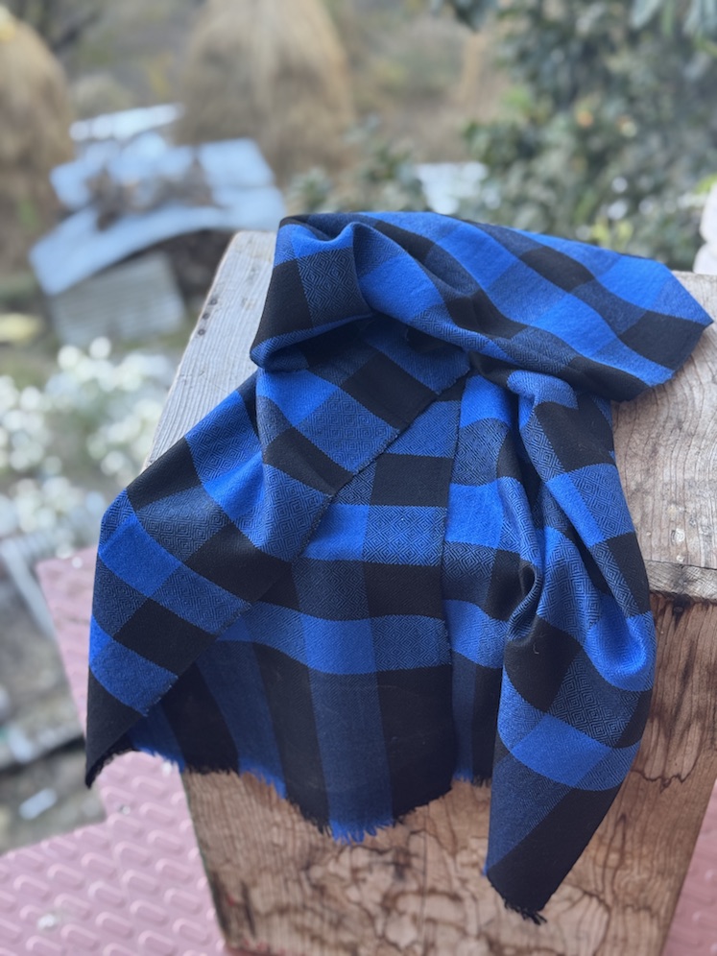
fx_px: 1326
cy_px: 478
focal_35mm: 48
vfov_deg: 39.7
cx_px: 358
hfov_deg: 30.3
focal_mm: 6.76
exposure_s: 1/147
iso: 80
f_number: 1.78
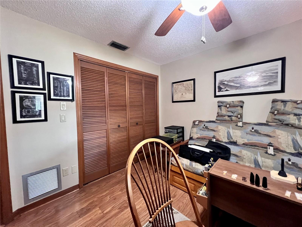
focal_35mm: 13
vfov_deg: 89.9
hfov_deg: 106.2
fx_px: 113
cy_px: 114
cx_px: 151
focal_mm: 1.57
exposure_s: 1/60
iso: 800
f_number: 1.8
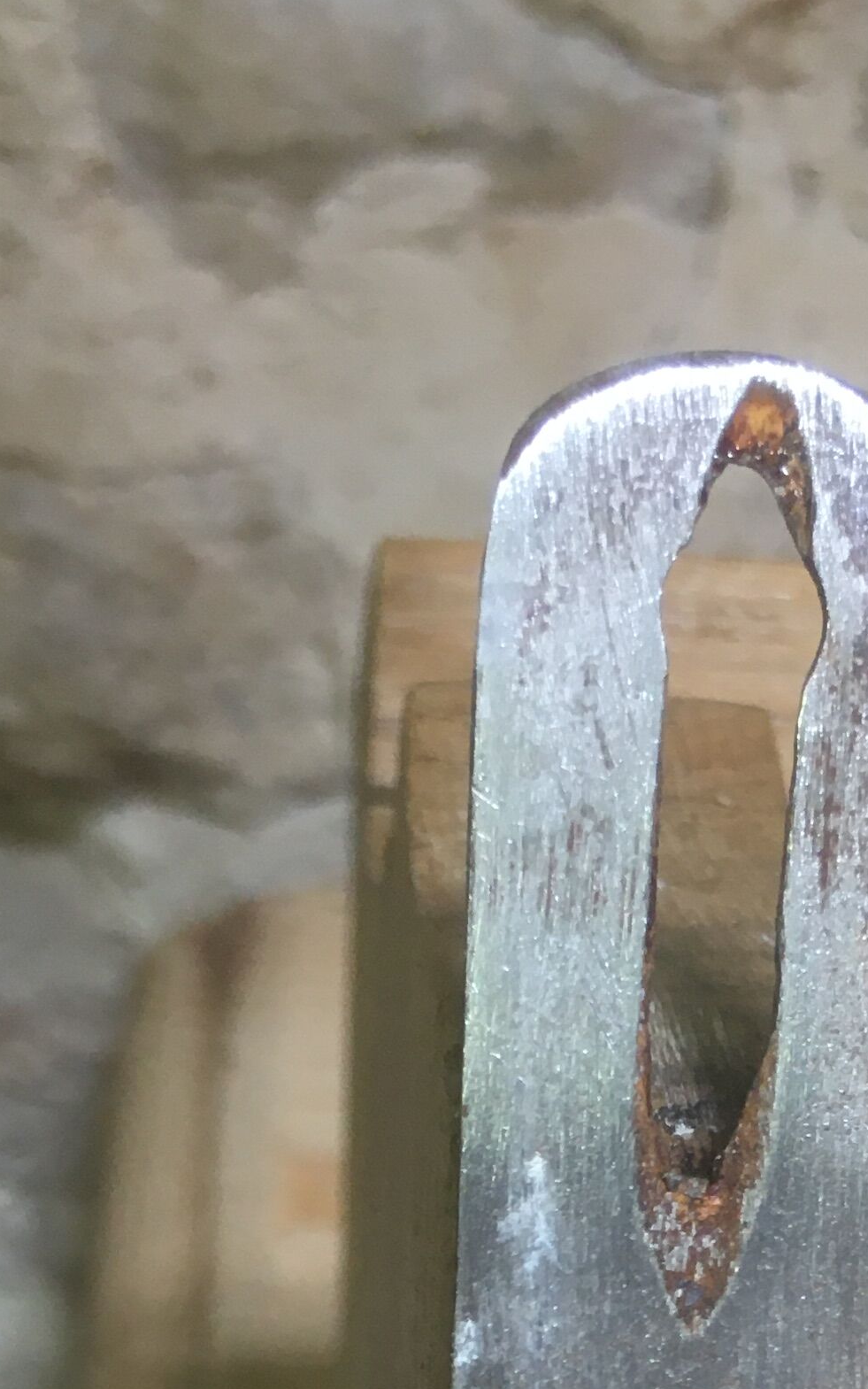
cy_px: 1654
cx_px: 696
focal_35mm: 79
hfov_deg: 16.4
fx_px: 2989
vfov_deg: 23.9
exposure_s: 1/33
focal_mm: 4.15
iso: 80
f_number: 2.2
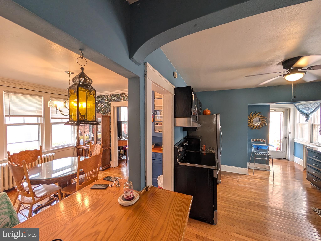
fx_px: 111
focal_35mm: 12
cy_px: 120
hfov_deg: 110.5
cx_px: 160
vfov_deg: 94.5
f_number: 1.7
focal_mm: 2.02
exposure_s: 1/60
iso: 76
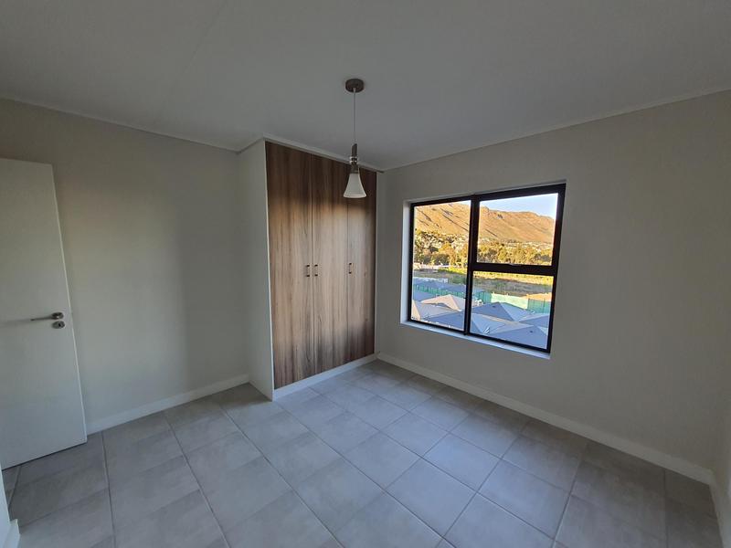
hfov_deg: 106.2
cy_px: 274
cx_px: 366
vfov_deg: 89.9
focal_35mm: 13
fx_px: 275
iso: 50
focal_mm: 1.74
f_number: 2.2
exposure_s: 1/100
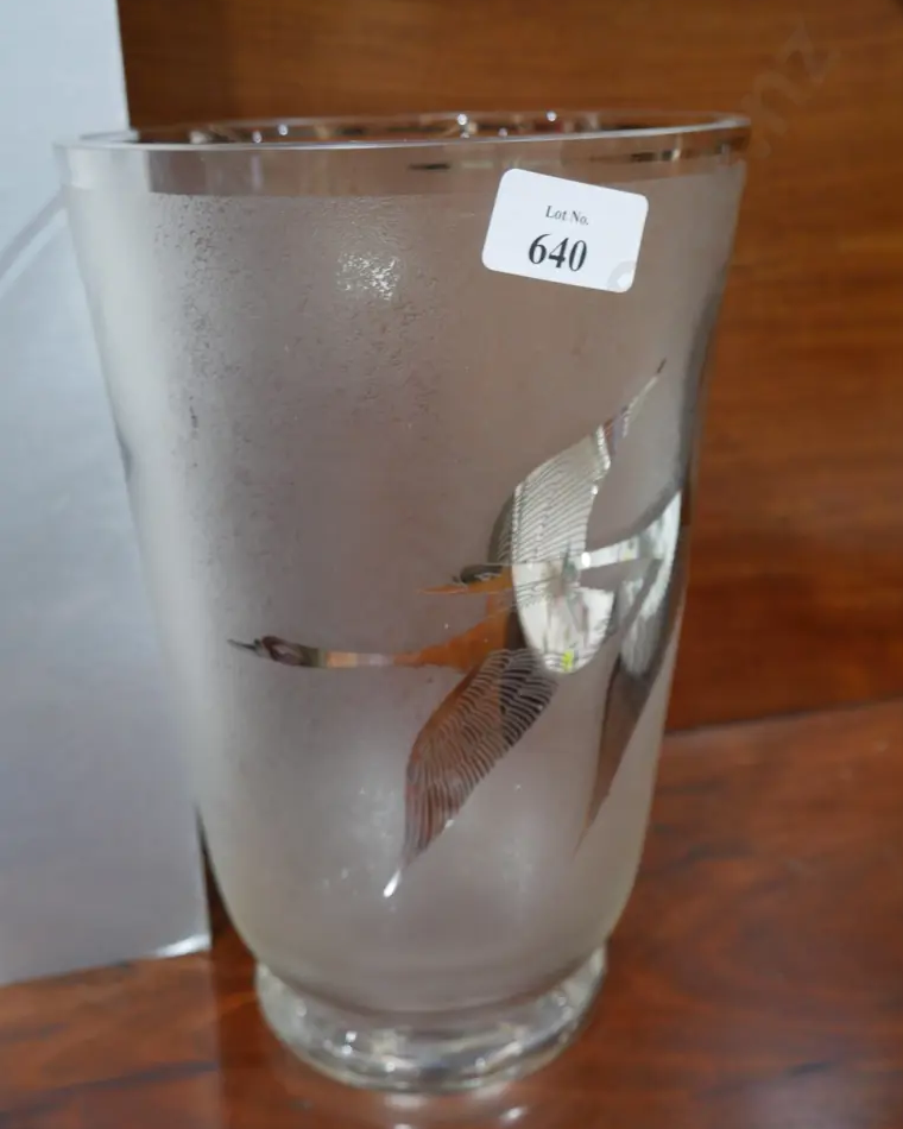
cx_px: 456
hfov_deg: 37.3
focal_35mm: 40
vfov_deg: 45.8
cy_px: 524
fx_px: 1336
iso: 800
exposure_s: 1/60
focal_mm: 19
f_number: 4.1
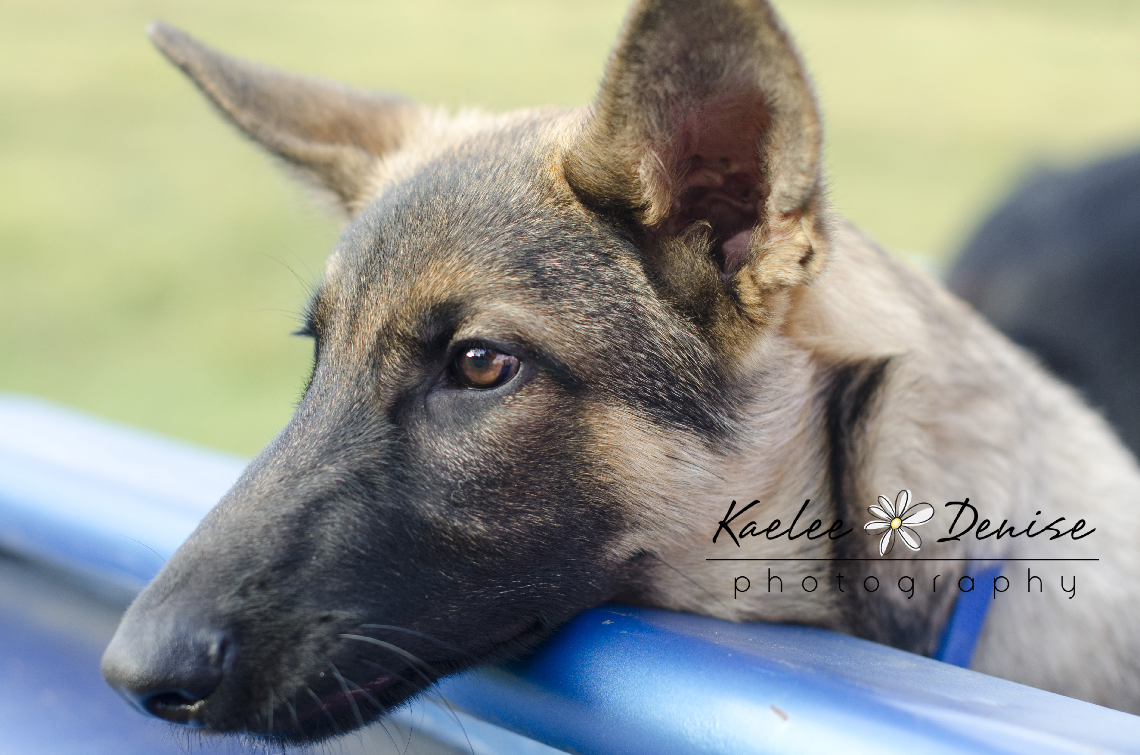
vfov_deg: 18.1
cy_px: 378
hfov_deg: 27.0
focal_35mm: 75
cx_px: 570
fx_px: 2370
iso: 250
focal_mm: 50
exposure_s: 1/500
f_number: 2.5
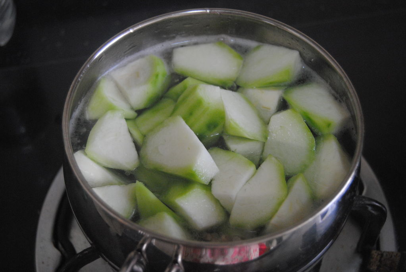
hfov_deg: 35.0
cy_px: 136
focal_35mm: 57
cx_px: 203
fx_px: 644
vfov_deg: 23.8
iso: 900
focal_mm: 38
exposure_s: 1/30
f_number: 4.8
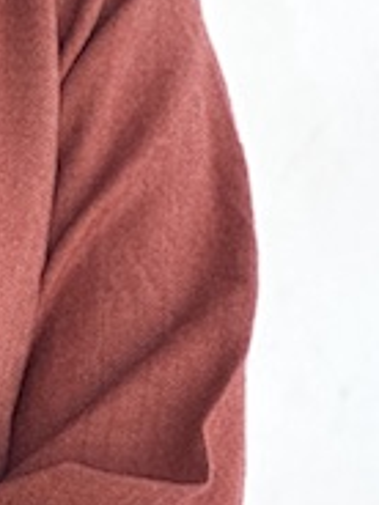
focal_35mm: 416
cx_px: -548
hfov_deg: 3.5
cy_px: 346
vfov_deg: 4.8
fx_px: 6073
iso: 80
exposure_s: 1/99
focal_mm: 9
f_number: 2.8
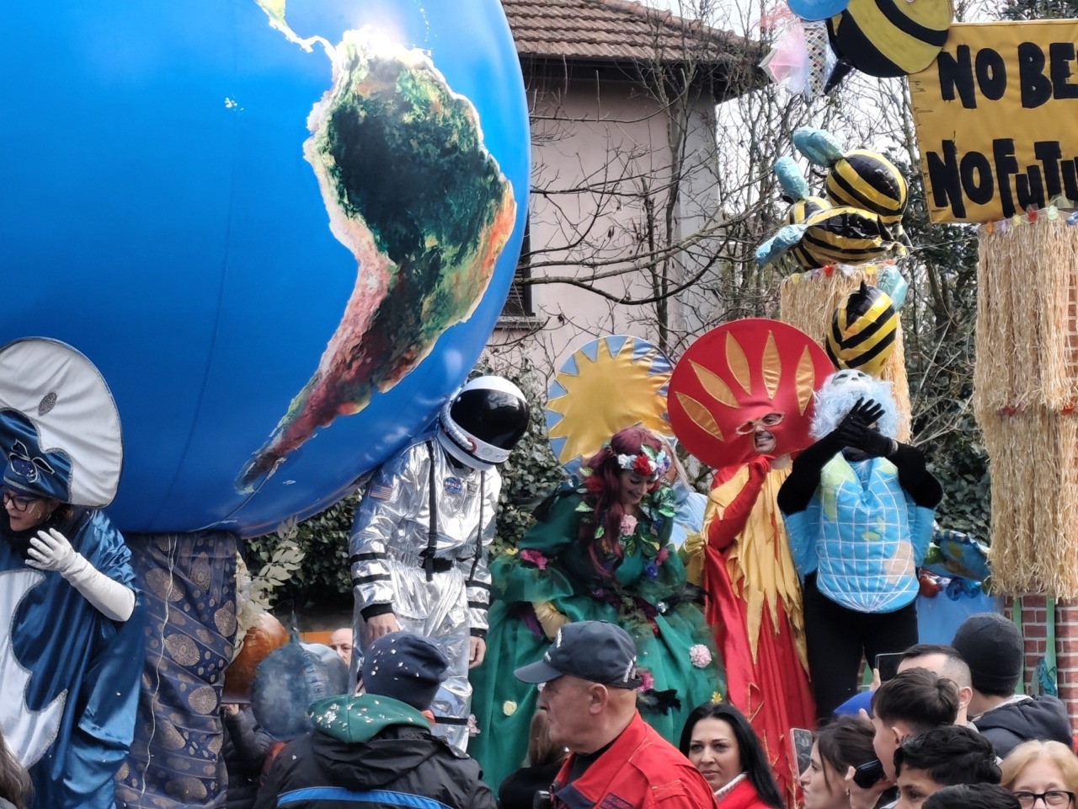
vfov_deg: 14.5
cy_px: 404
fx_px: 3176
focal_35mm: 102
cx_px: 539
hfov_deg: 19.3
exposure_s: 1/896
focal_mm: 6.19
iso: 250
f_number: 1.65
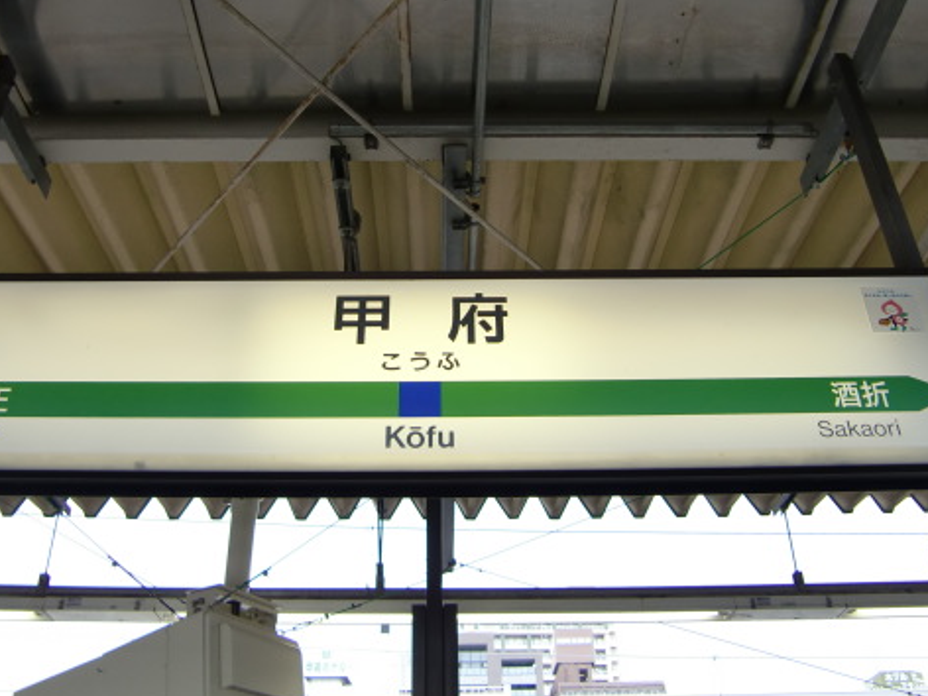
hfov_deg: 49.0
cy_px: 283
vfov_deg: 37.6
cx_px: 448
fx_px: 1019
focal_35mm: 38
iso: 64
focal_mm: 4.9
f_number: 2.6
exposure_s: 1/160
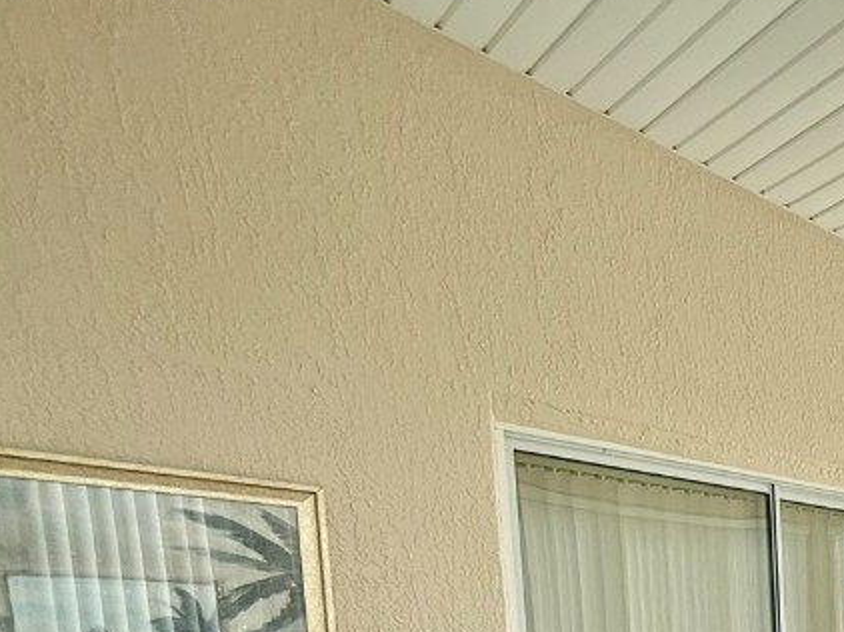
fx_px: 829
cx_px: 952
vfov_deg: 34.4
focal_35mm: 34
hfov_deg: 41.5
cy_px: 738
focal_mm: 2.22
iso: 50
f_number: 2.2
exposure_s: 1/531
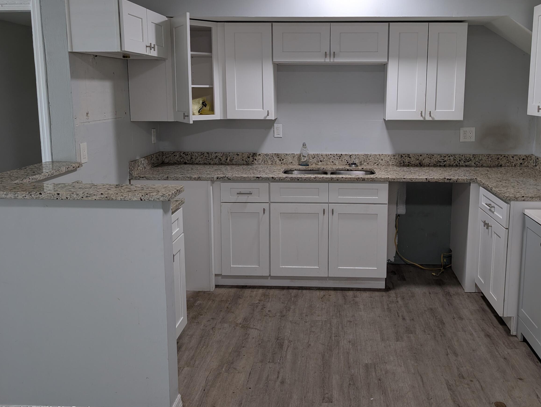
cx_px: 320
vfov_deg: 45.4
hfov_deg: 57.9
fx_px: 485
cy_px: 173
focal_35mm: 31
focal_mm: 6.9
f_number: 1.68
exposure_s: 1/74.9
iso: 89
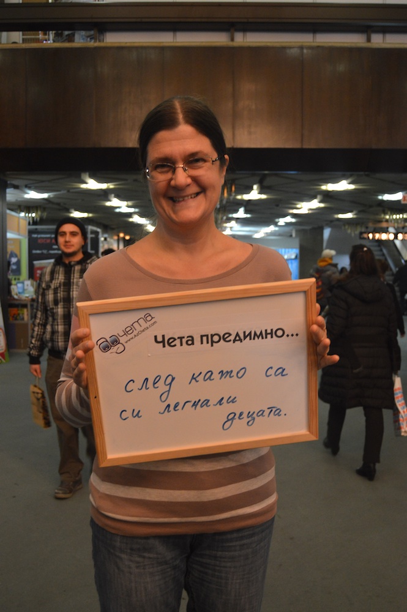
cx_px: 204
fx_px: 612
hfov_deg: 36.8
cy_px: 306
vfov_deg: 53.2
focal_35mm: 36
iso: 800
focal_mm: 24
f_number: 3.8
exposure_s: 1/40
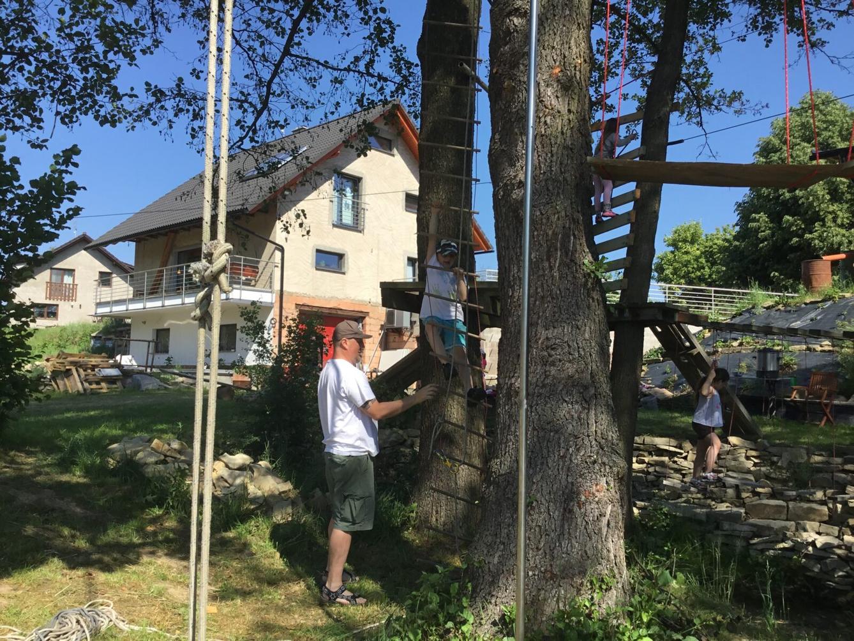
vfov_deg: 45.5
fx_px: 765
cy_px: 320
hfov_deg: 58.3
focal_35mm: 31
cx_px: 427
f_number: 2.4
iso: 25
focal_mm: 3.3
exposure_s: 1/981
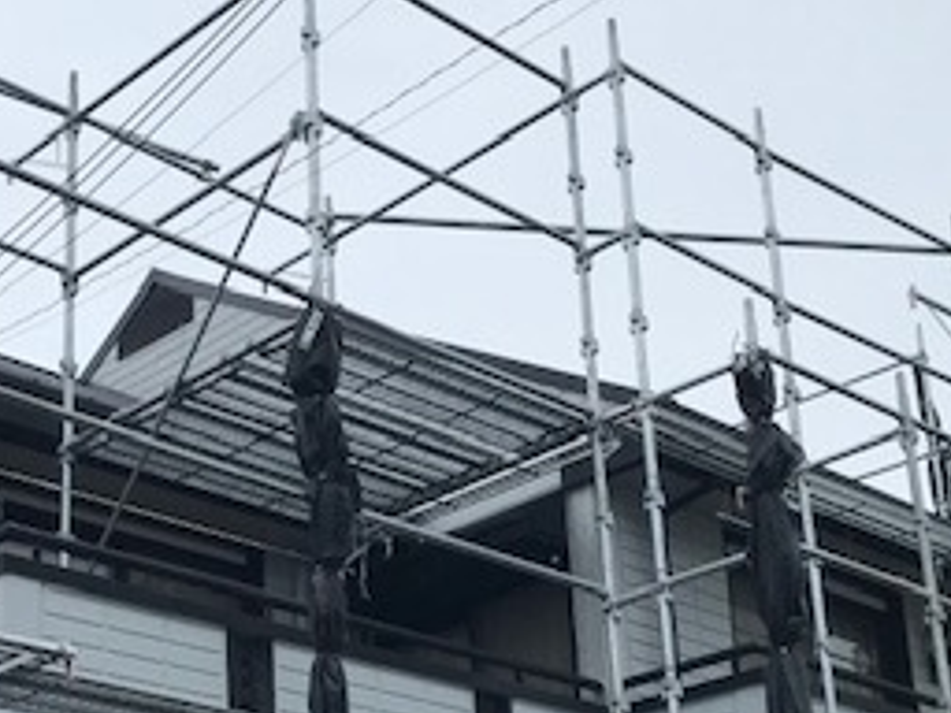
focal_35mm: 70
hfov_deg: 27.6
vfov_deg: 20.7
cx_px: 331
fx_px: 1923
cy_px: 590
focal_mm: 3.99
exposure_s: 1/2283
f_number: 1.8
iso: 20
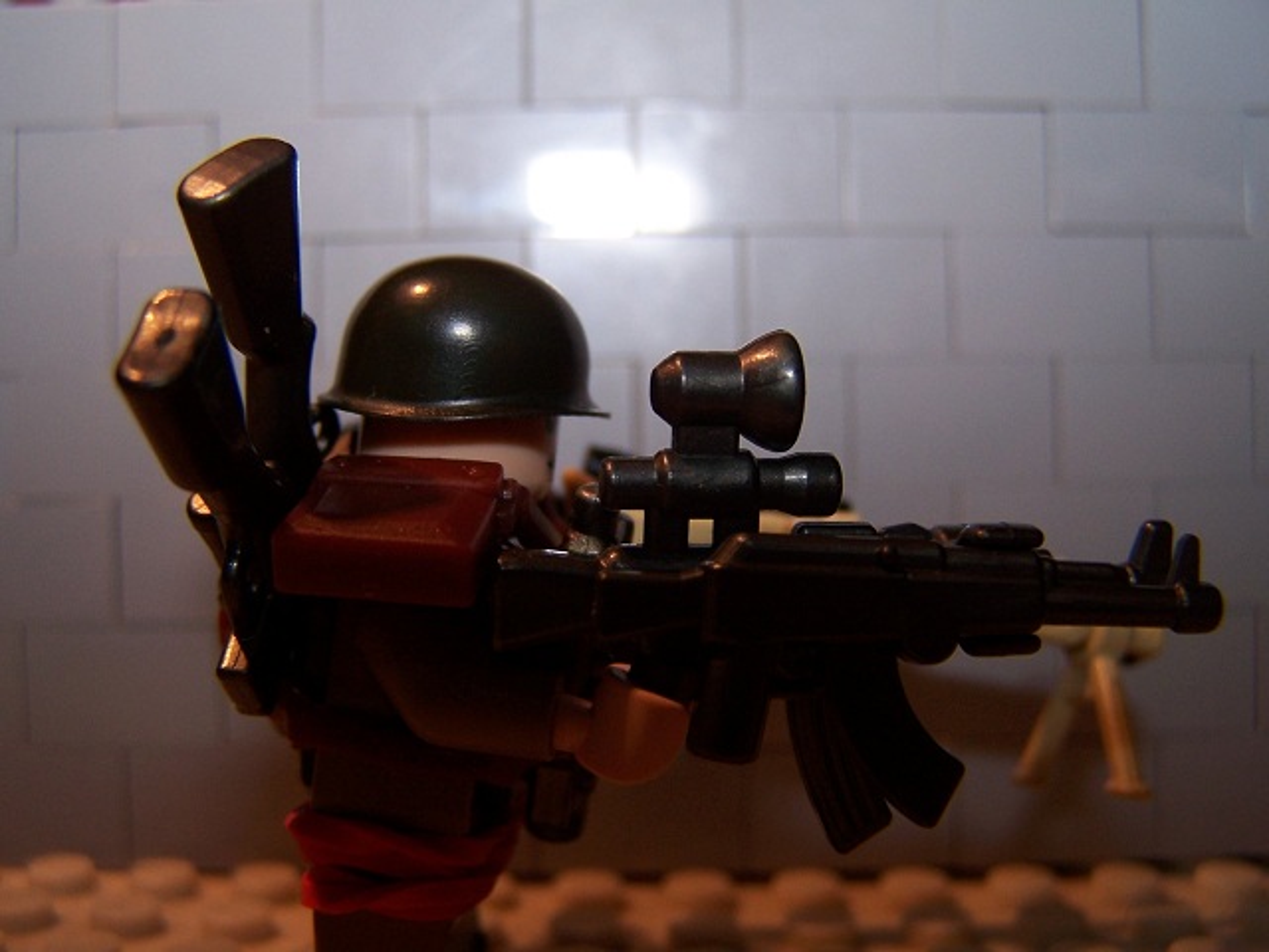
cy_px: 476
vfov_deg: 37.7
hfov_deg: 49.0
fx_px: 1393
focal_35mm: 38
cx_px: 634
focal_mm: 6.3
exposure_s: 1/60
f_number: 2.8
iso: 80
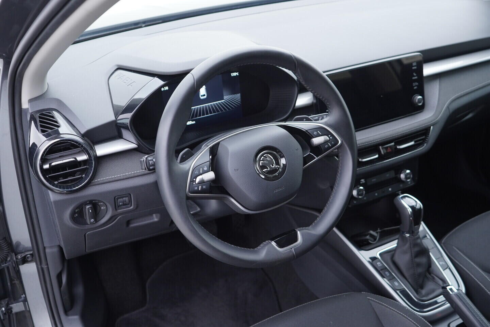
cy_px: 164
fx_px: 490
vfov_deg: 36.9
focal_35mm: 36
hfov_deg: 53.1
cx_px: 245
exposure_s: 1/40
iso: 250
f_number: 2.8
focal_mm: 24
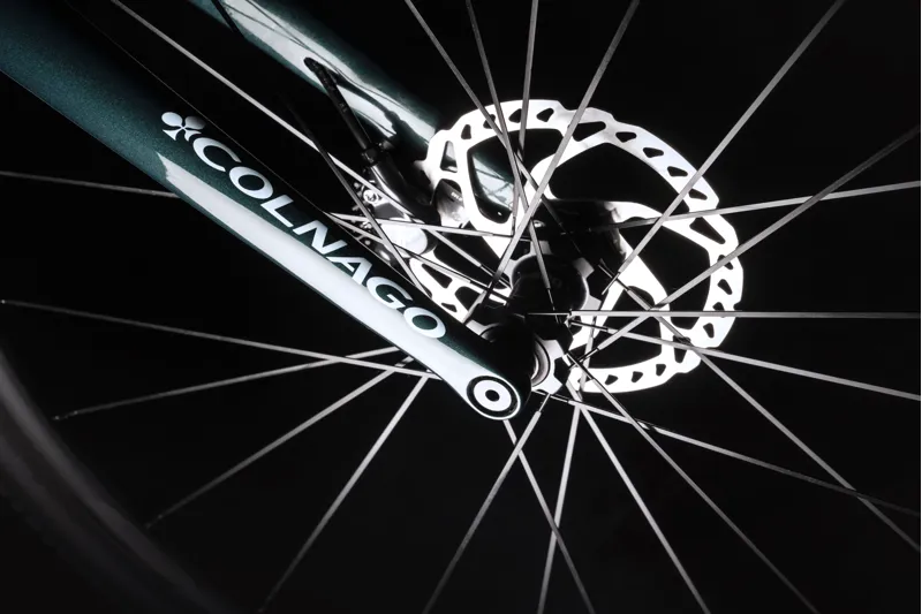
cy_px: 307
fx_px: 1792
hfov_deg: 28.8
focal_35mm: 70
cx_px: 461
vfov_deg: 19.4
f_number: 13
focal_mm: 70
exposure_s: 1/125
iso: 100
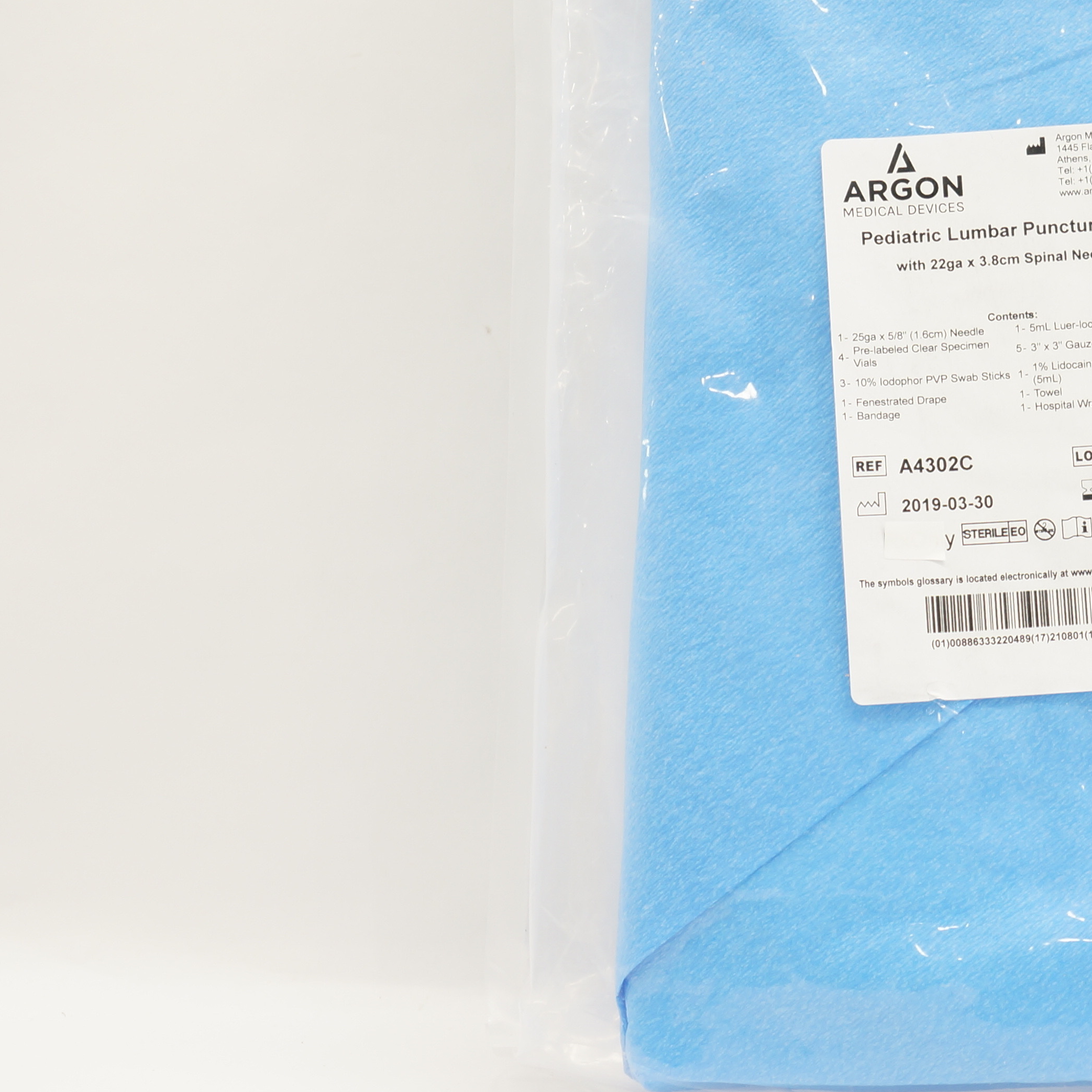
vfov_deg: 23.8
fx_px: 2570
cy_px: 338
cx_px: 1000
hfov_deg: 23.3
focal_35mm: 72
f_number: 5
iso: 200
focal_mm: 24
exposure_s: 1/40
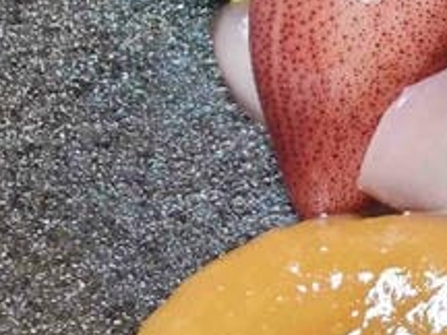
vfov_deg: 11.4
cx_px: 660
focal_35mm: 128
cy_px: -43
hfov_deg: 14.4
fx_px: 1653
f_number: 1.8
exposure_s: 1/120
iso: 64
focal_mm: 2.03
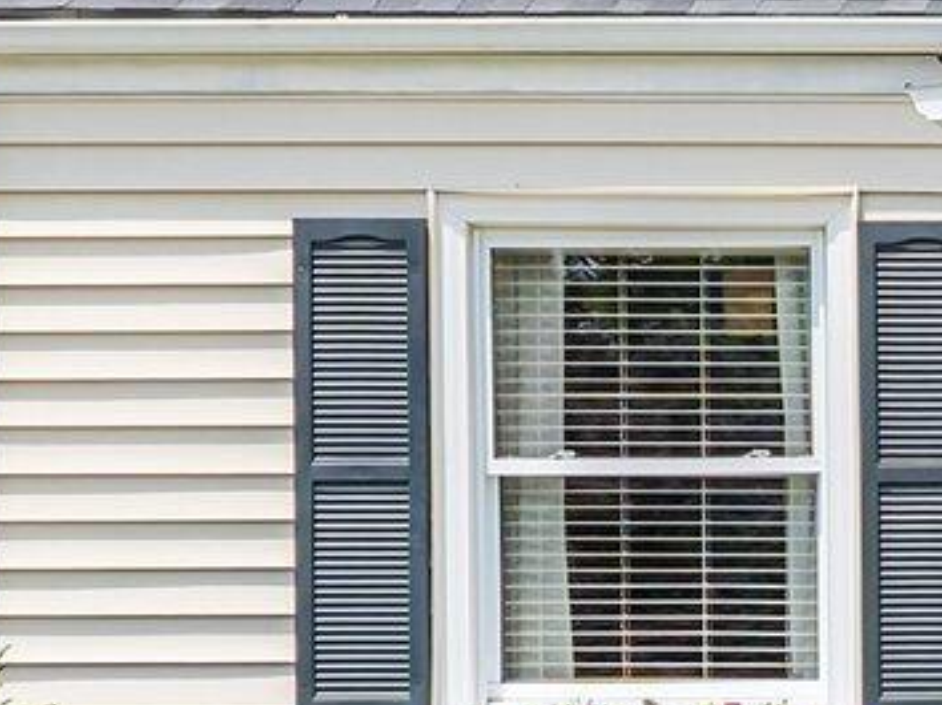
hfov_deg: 13.0
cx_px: 1626
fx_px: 3780
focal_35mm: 139
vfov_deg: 10.6
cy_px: 575
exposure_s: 1/4000
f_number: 1.8
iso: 220
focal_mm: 8.67
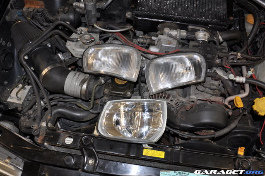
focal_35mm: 32
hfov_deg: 59.6
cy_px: 88
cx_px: 132
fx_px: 232
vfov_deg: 41.6
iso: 200
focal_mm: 21
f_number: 5.6
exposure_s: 1/30
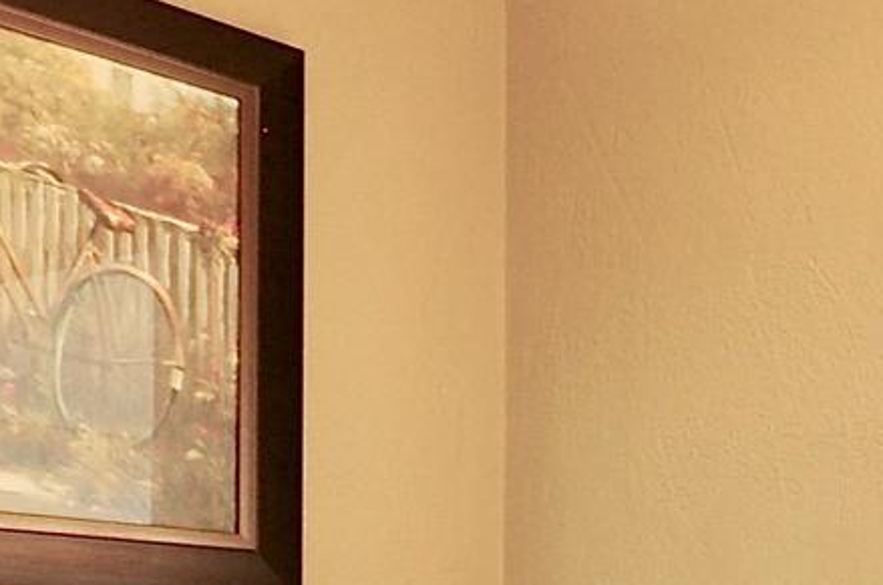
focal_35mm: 70
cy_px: 720
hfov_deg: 25.4
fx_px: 1714
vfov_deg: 18.3
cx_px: 1108
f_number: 3.5
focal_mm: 10
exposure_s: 1/40
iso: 800
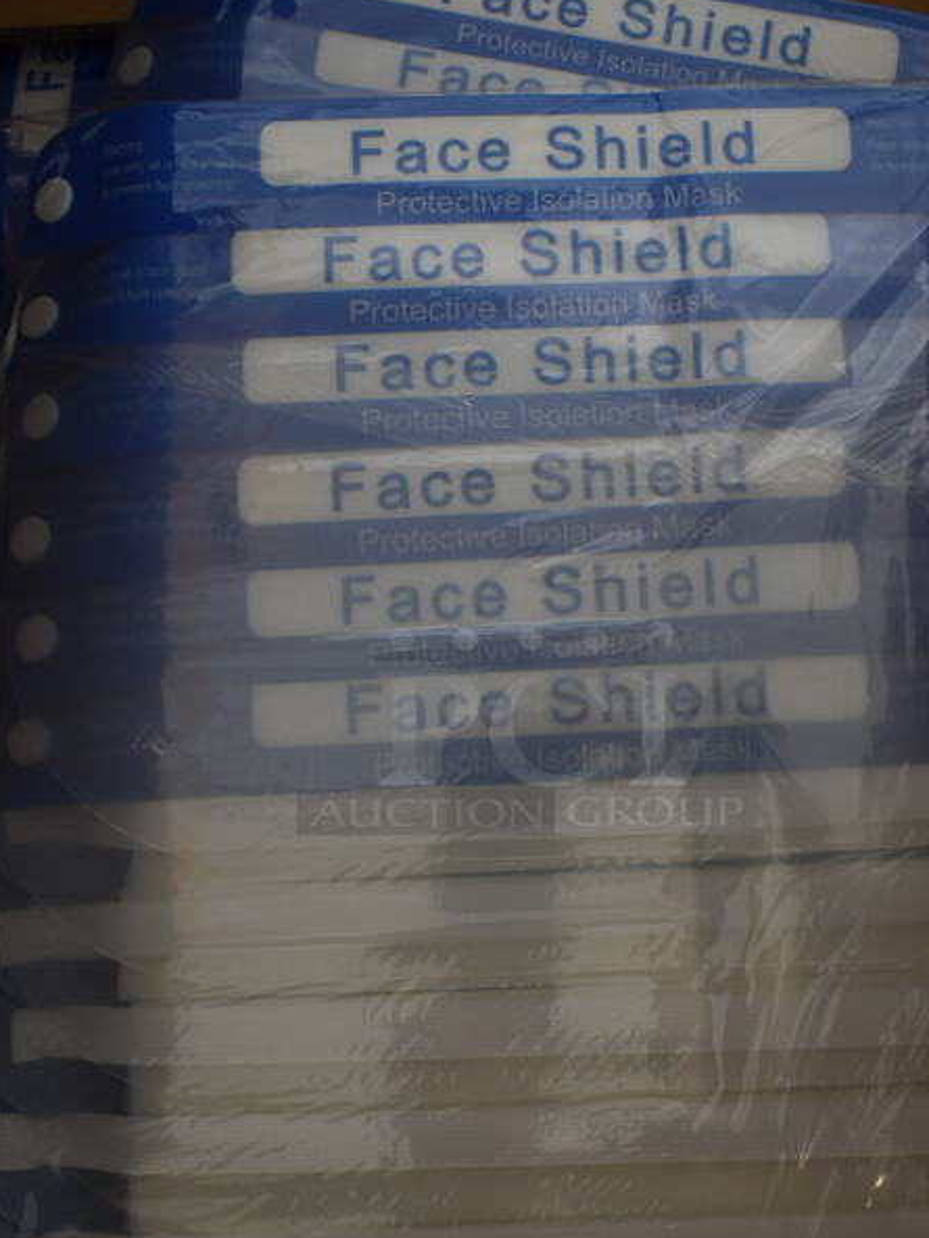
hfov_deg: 35.9
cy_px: 725
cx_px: 530
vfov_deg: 46.6
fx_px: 1431
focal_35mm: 40
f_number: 3.5
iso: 900
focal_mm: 18
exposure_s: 1/30
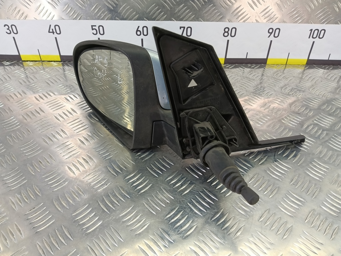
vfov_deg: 58.9
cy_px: 128
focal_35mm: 23
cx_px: 170
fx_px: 227
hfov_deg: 73.9
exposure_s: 1/50
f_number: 1.6
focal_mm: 4.11
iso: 131
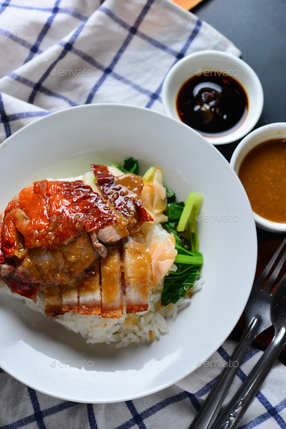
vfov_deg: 33.4
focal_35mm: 60
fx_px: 714
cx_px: 143
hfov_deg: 22.6
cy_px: 214
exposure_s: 1/160
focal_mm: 60
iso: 500
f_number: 6.3
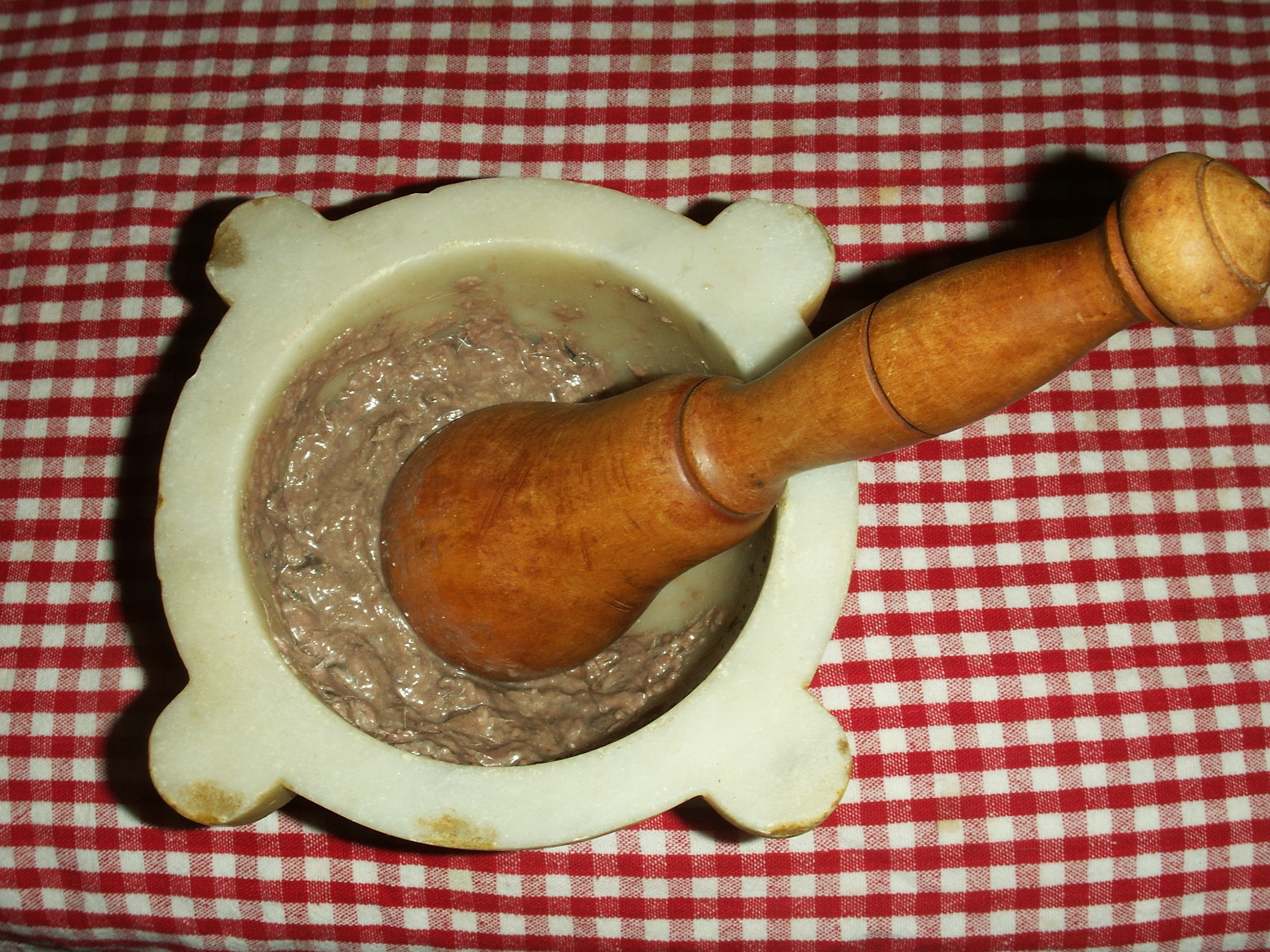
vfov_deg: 37.7
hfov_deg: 49.0
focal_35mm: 38
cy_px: 472
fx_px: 1394
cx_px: 638
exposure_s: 1/40
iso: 50
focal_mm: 7.7
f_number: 7.1
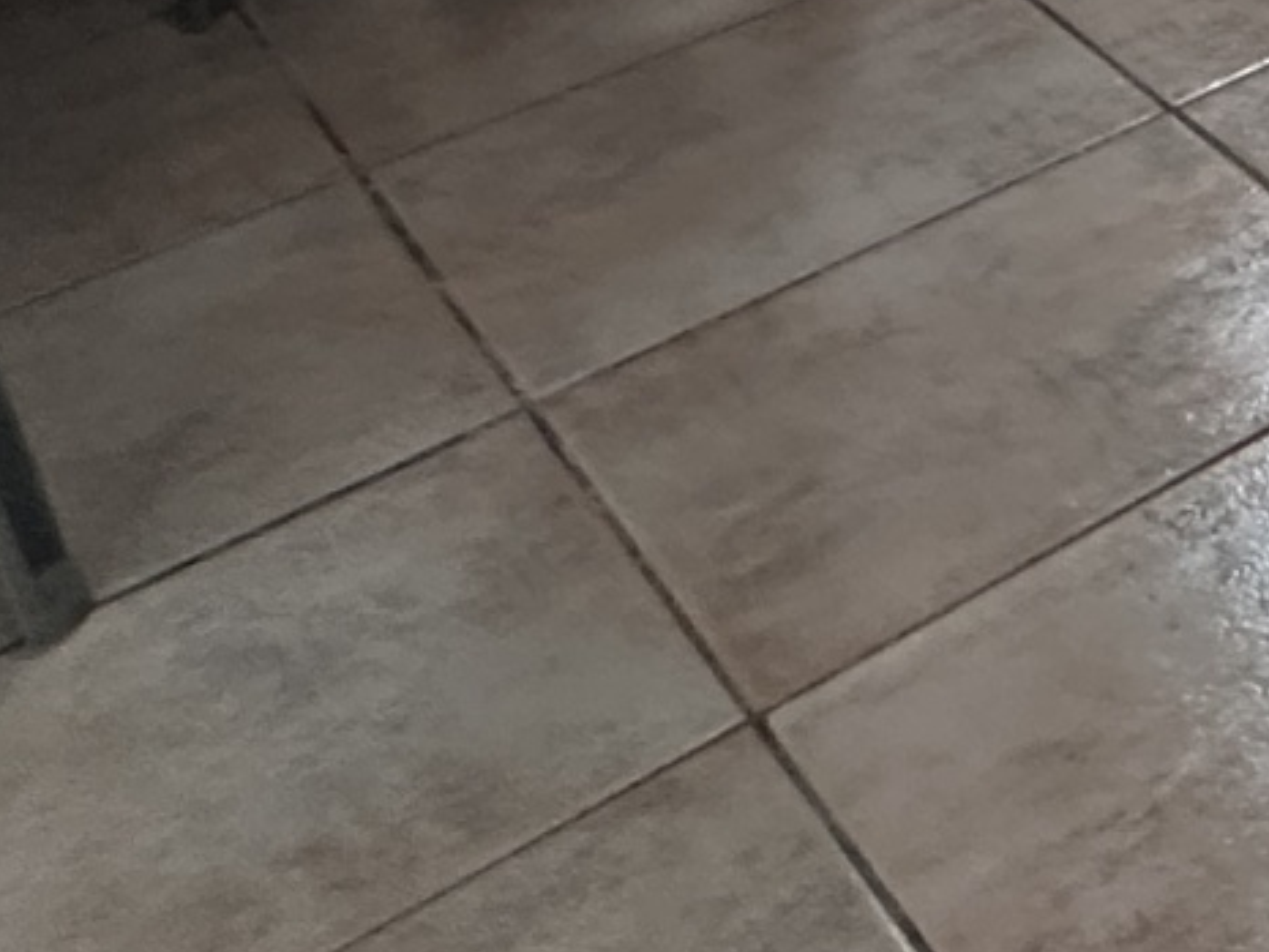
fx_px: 2823
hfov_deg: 17.4
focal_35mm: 77
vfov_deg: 14.6
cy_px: -1132
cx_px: 2606
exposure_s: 1/50
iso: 250
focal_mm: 2.22
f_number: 2.2
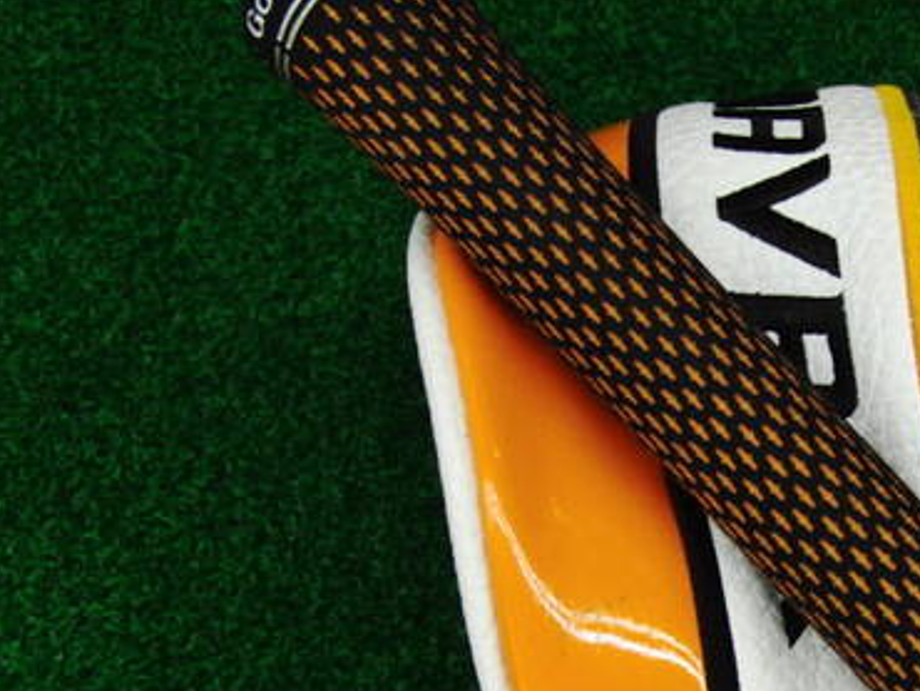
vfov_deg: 22.8
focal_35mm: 64
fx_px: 1702
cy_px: 497
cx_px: 776
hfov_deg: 29.3
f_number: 3.6
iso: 320
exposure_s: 1/80
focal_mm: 6.42
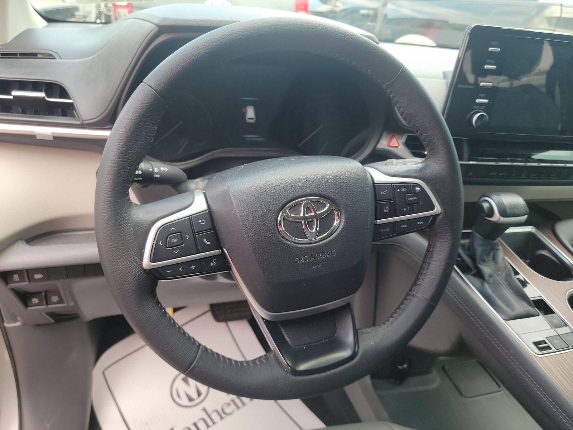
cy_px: 215
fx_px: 397
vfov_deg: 56.8
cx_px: 286
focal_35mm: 24
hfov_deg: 71.6
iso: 60
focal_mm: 6.7
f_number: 1.8
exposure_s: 1/59
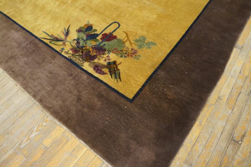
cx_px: 126
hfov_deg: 67.4
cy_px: 84
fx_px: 188
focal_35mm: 27
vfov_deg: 47.9
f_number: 4
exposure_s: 1/60
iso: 1600
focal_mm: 18
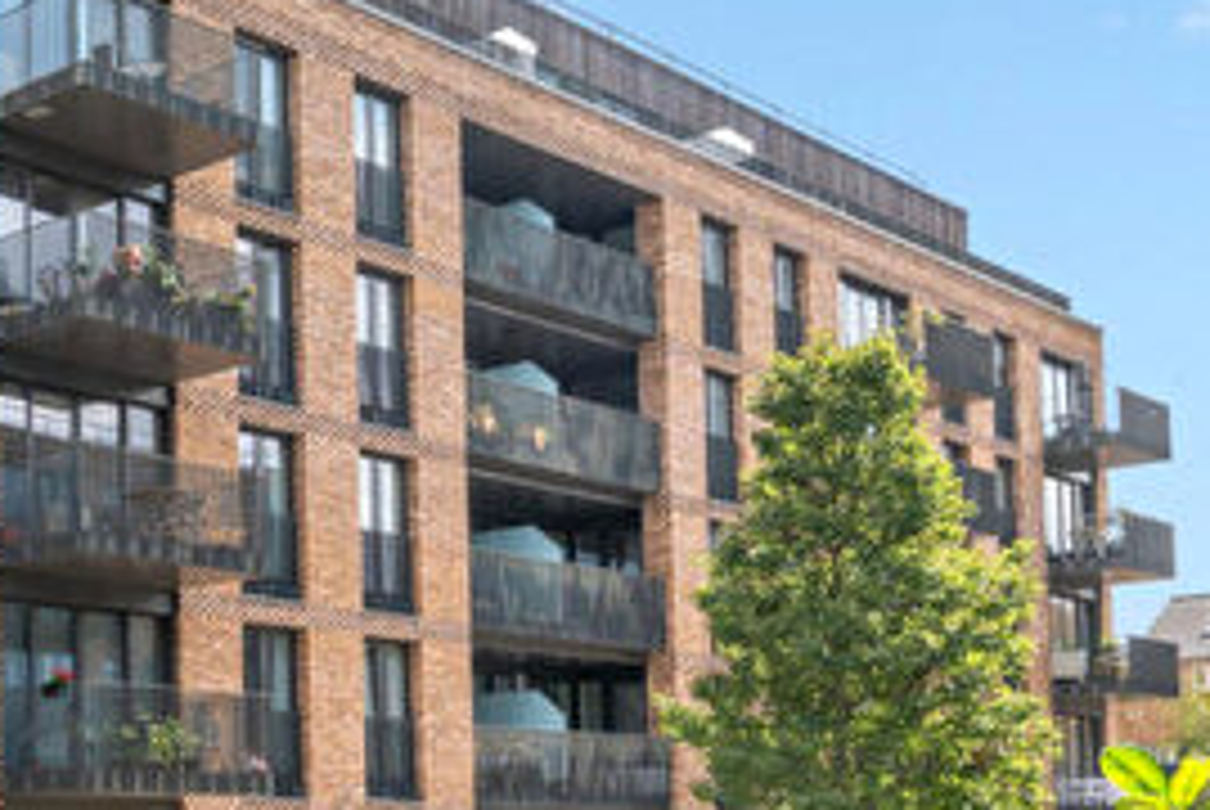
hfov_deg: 31.6
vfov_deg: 26.1
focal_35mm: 52
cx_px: -256
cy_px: 394
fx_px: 1750
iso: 200
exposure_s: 1/320
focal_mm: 20
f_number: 8
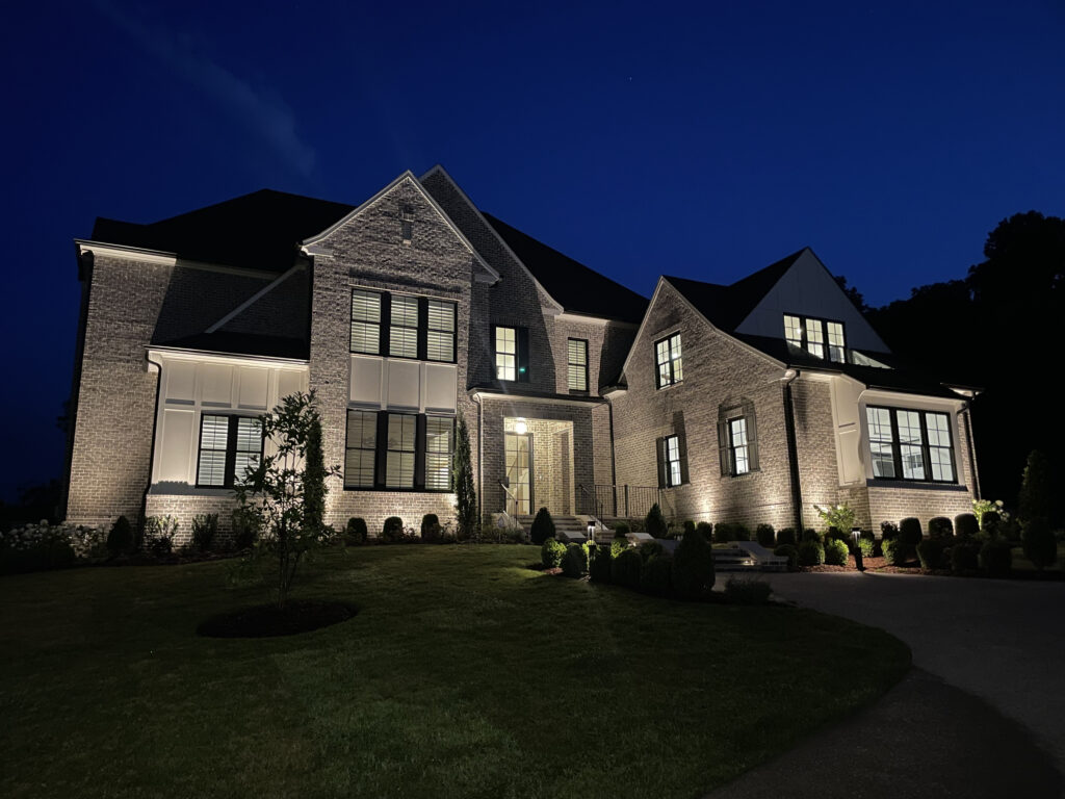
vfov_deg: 53.1
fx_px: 800
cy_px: 400
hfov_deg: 67.3
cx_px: 532
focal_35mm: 26
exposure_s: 1/10
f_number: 1.6
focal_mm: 4.2
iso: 400
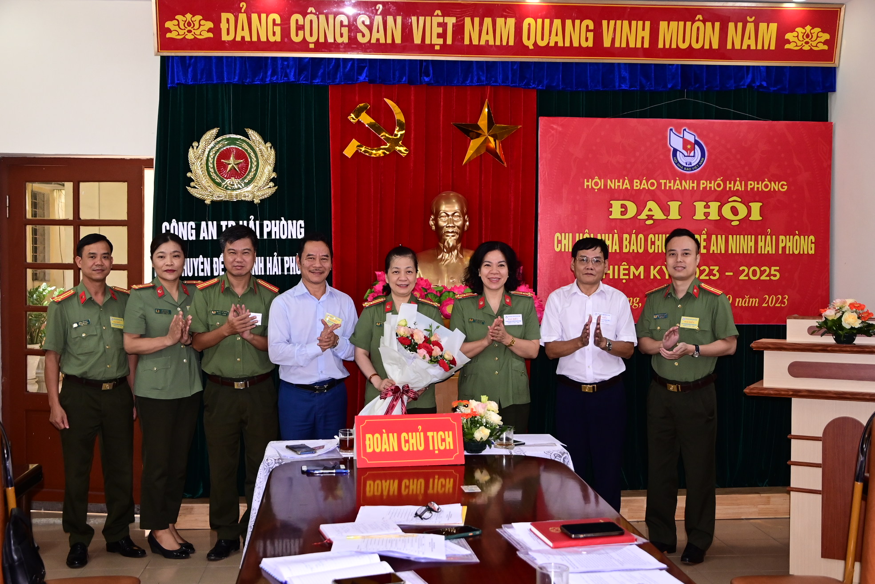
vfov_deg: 29.9
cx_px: 438
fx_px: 1094
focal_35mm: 45
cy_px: 292
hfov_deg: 43.6
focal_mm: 30
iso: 1250
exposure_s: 1/200
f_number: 5
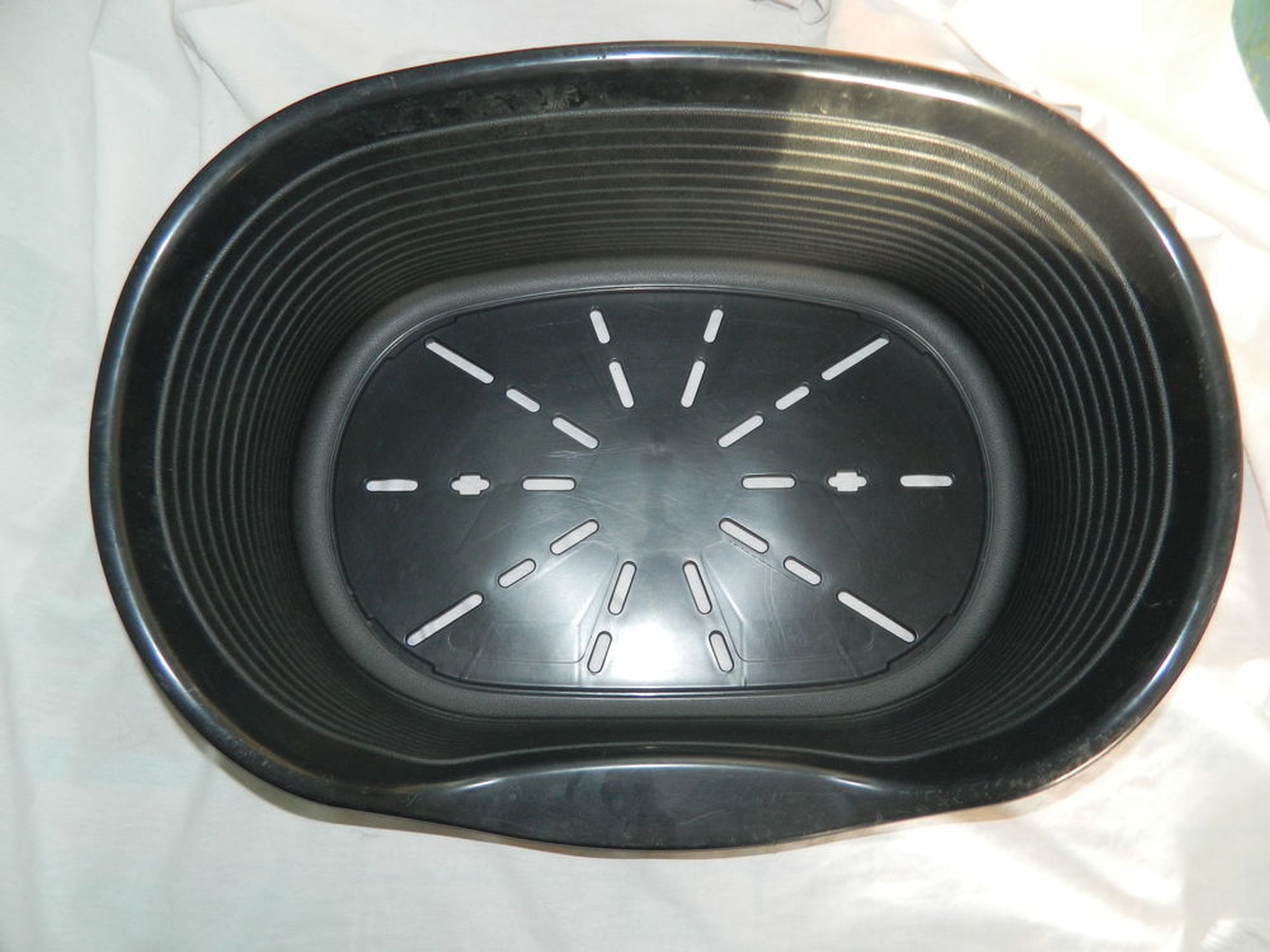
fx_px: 917
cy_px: 476
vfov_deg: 54.9
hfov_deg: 69.4
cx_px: 635
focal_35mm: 25
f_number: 3.1
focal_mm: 4.5
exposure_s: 1/30
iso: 200
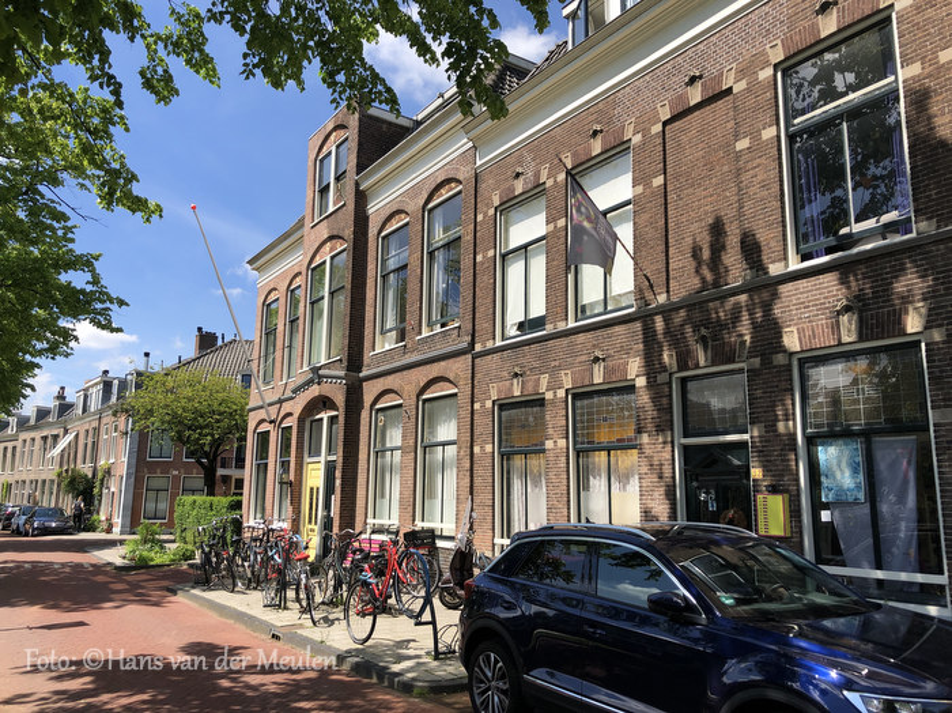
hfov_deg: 63.5
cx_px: 476
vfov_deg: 49.7
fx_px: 770
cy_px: 356
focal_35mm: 28
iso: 20
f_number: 1.8
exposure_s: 1/1517
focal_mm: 3.99
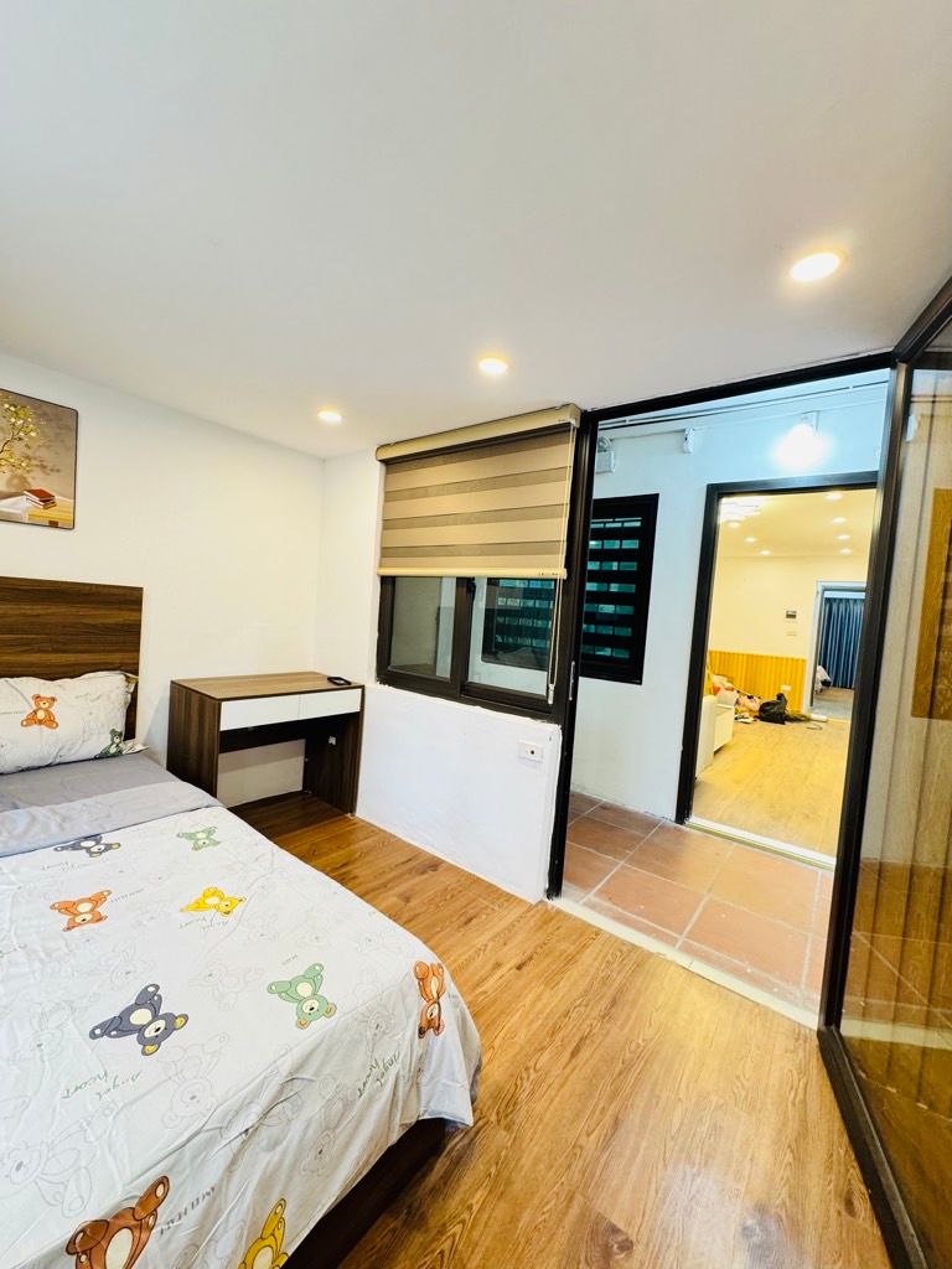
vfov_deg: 102.1
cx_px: 476
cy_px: 634
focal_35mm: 14
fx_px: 513
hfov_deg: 85.7
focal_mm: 2.22
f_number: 2.2
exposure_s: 1/50
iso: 200
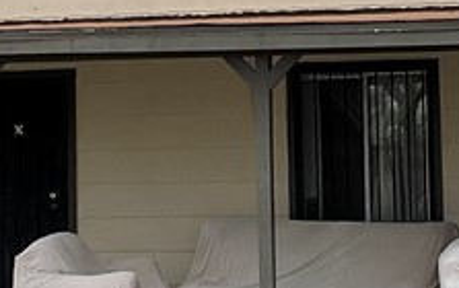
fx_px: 1766
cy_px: 105
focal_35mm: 141
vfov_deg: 9.3
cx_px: 457
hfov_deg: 14.6
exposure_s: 1/2667
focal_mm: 3
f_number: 1.8
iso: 16
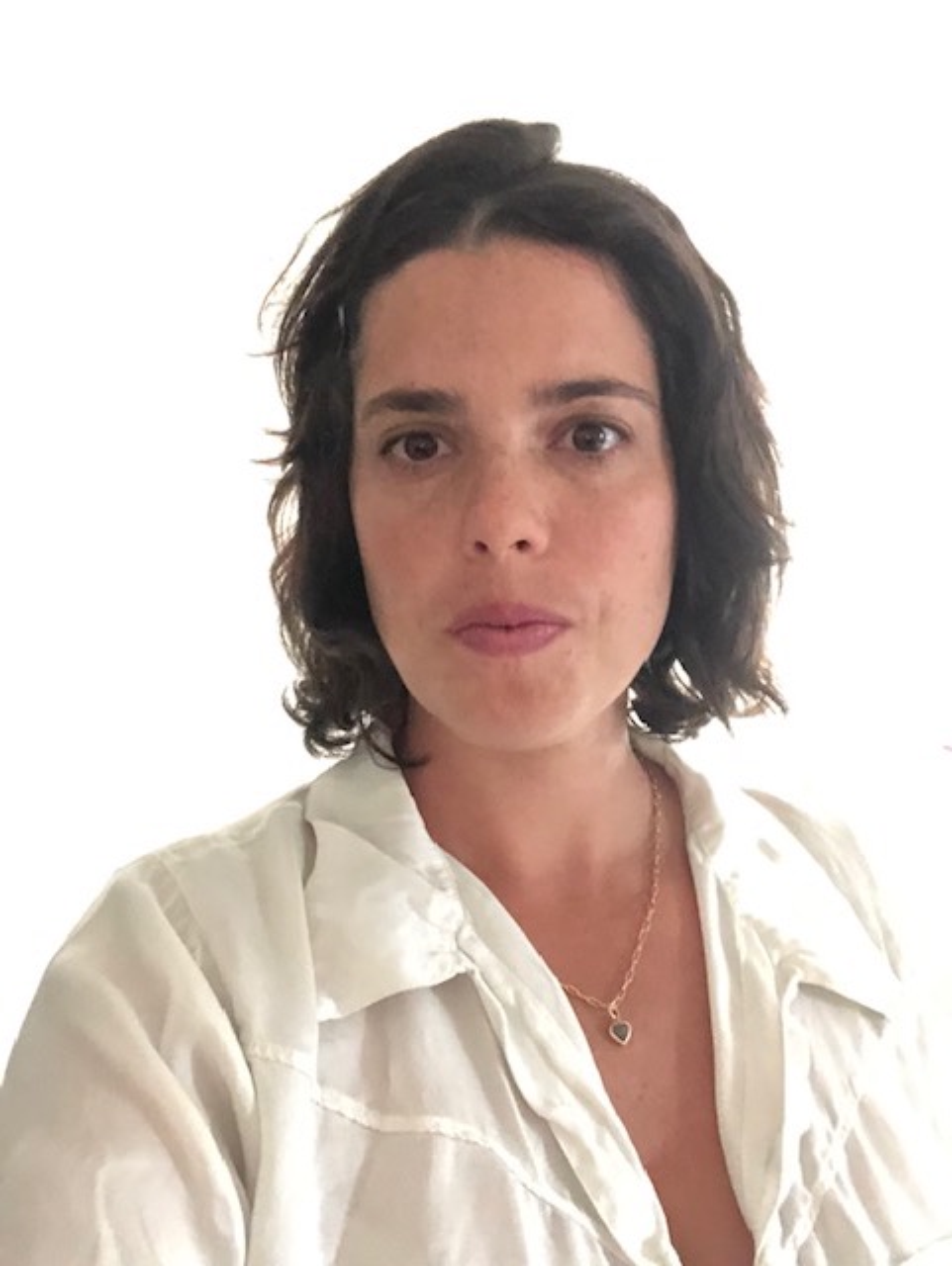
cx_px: 476
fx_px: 1172
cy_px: 633
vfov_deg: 56.8
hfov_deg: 44.2
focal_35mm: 32
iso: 1000
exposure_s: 1/15
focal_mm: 2.87
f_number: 2.2
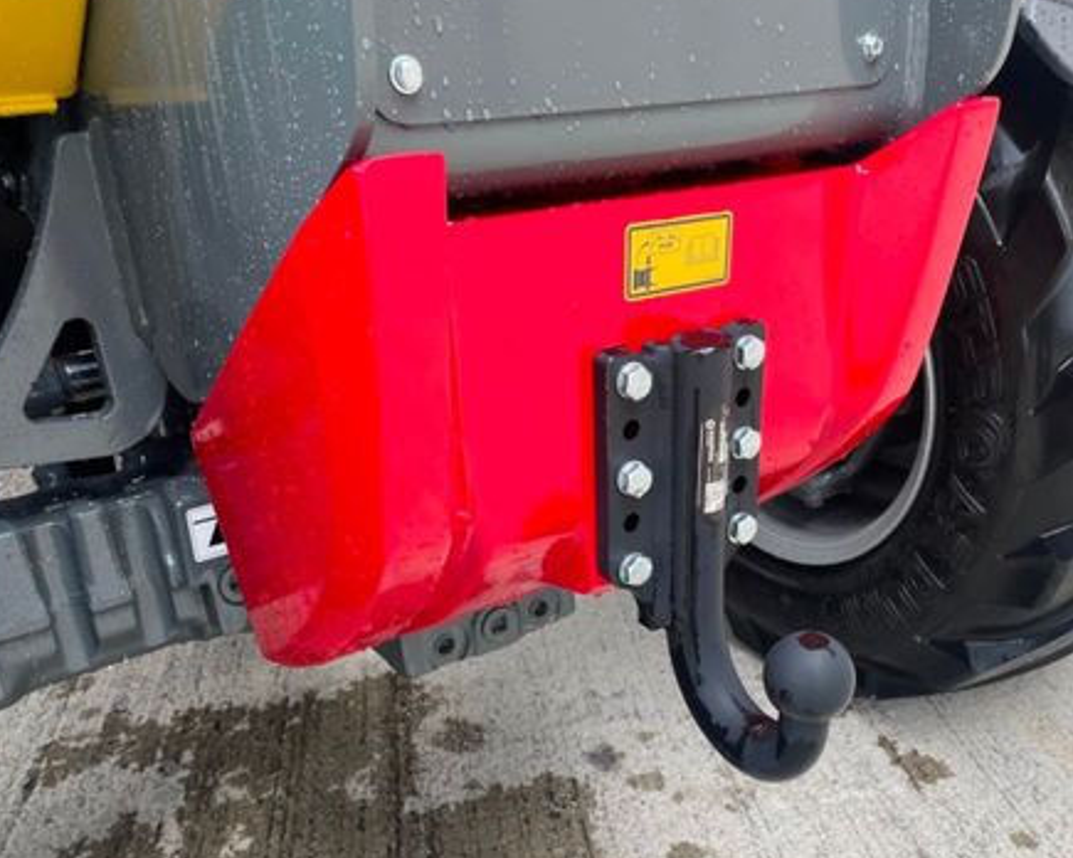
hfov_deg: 51.0
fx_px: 1111
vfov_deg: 42.0
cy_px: 518
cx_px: 671
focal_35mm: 35
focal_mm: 4.2
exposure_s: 1/349
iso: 32
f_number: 1.6
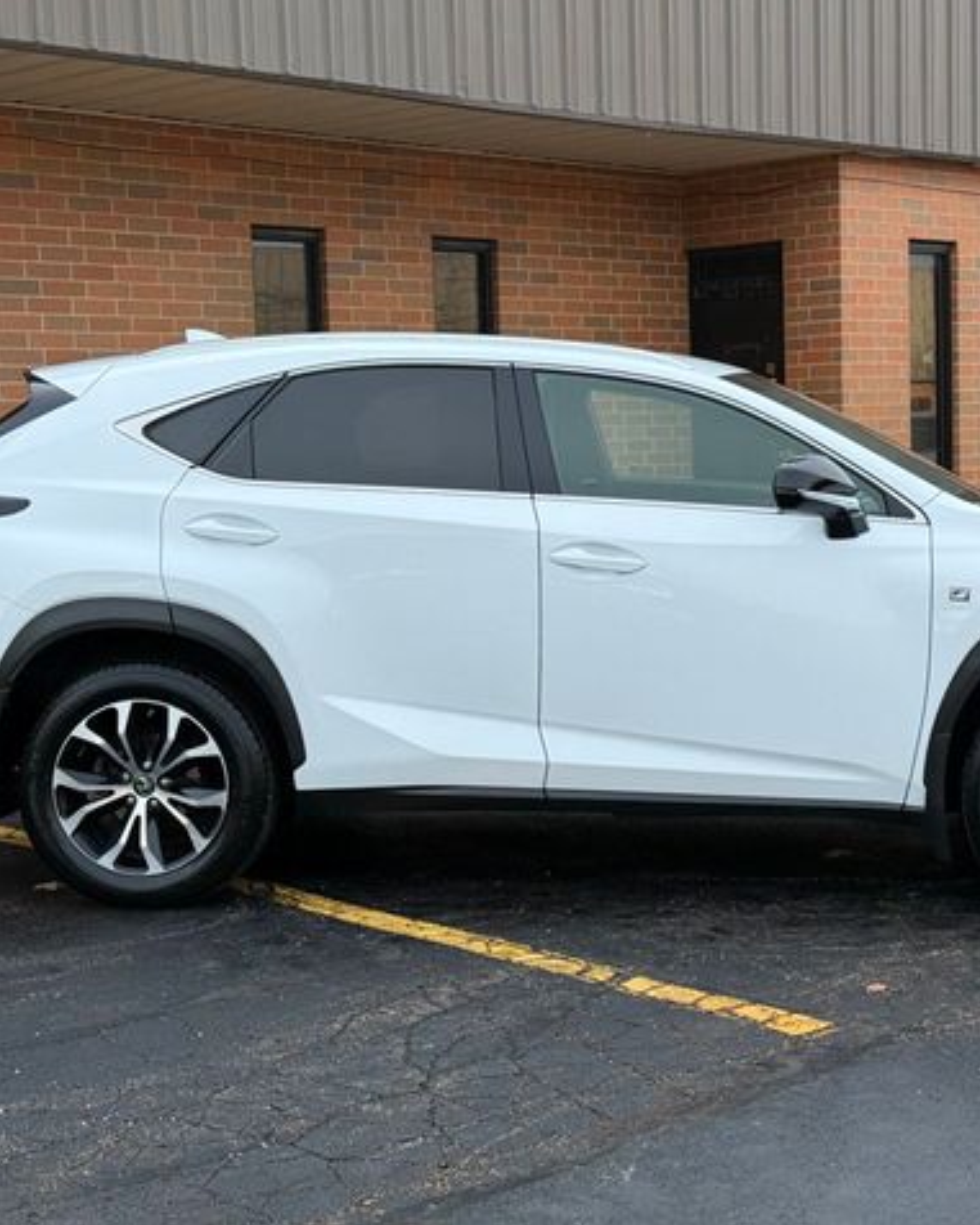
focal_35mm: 63
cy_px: 610
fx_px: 2283
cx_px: 653
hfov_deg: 24.1
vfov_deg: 30.0
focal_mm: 6.76
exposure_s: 1/2146
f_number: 1.78
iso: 64
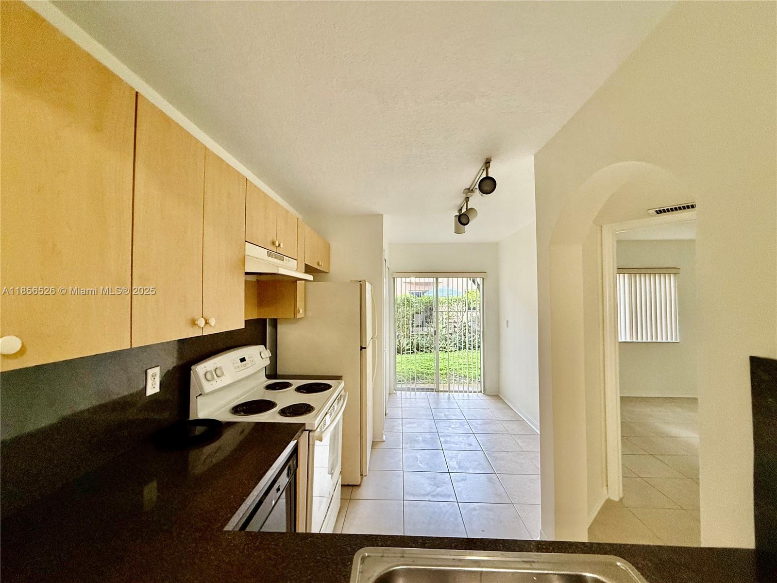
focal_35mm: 14
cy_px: 292
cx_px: 388
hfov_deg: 102.1
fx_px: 314
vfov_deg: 85.7
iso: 400
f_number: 2.2
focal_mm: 2.22
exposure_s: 1/78
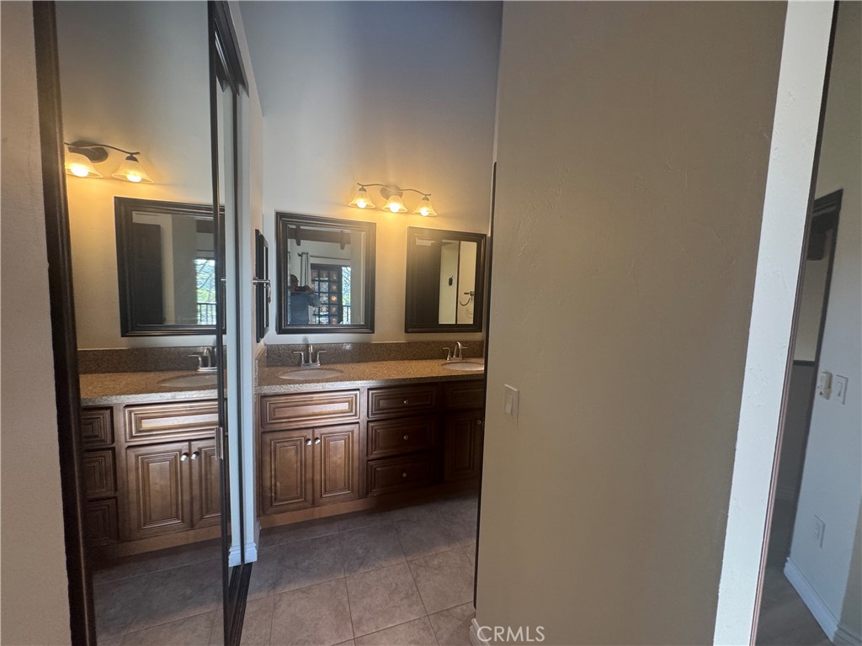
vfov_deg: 85.7
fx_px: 349
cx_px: 431
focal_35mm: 14
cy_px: 323
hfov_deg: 102.1
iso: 200
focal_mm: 2.22
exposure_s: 1/120
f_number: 2.2
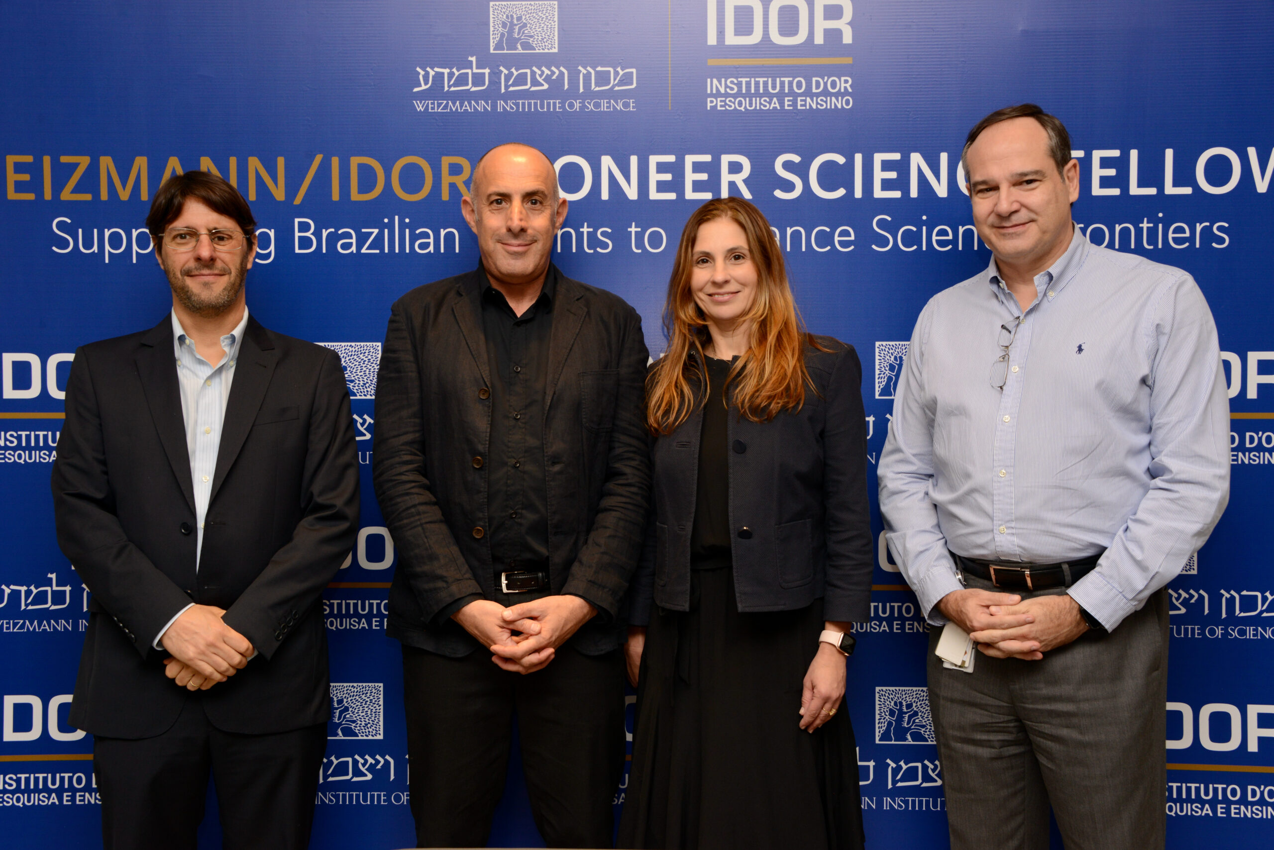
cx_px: 637
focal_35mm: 42
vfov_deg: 31.9
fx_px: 1487
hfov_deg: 46.4
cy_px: 425
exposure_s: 1/60
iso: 800
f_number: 9
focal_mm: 42
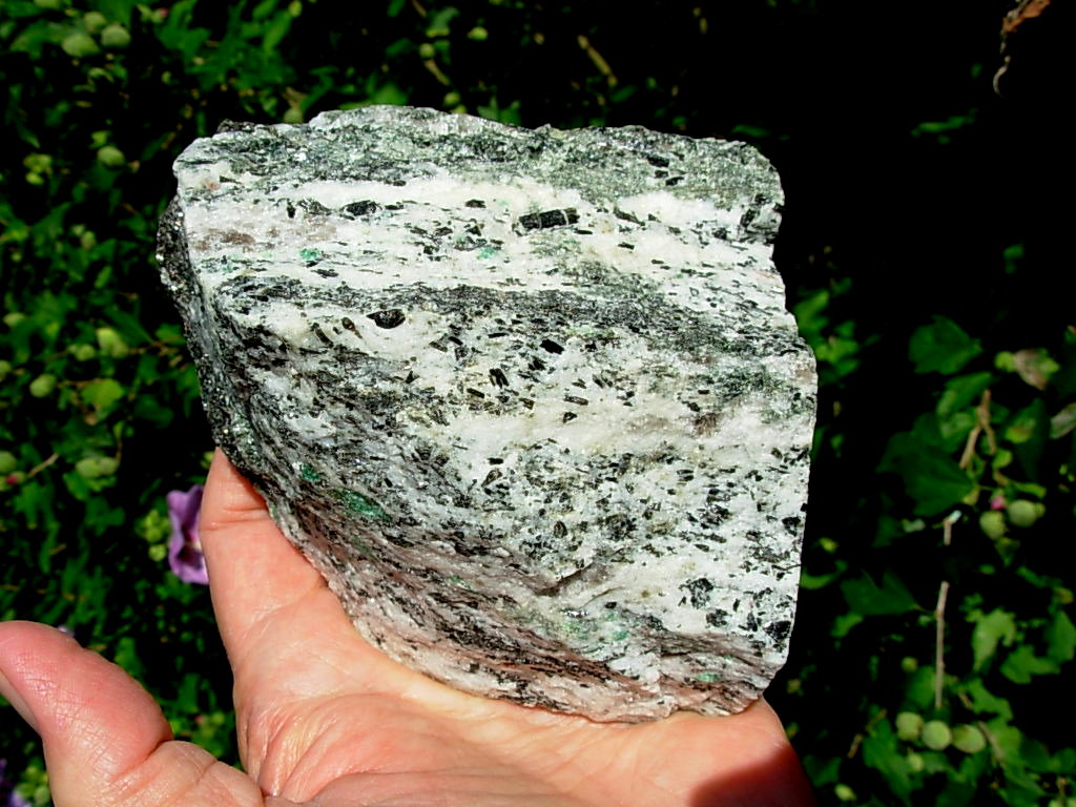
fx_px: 1181
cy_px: 404
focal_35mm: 38
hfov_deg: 49.0
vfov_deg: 37.7
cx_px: 538
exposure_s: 1/745
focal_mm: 6.3
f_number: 4.9
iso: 50
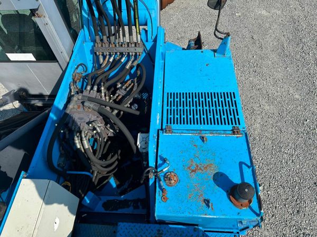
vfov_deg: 56.8
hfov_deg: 71.6
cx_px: 158
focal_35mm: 24
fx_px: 220
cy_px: 118
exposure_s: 1/4348
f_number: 1.78
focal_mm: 6.86
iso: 80
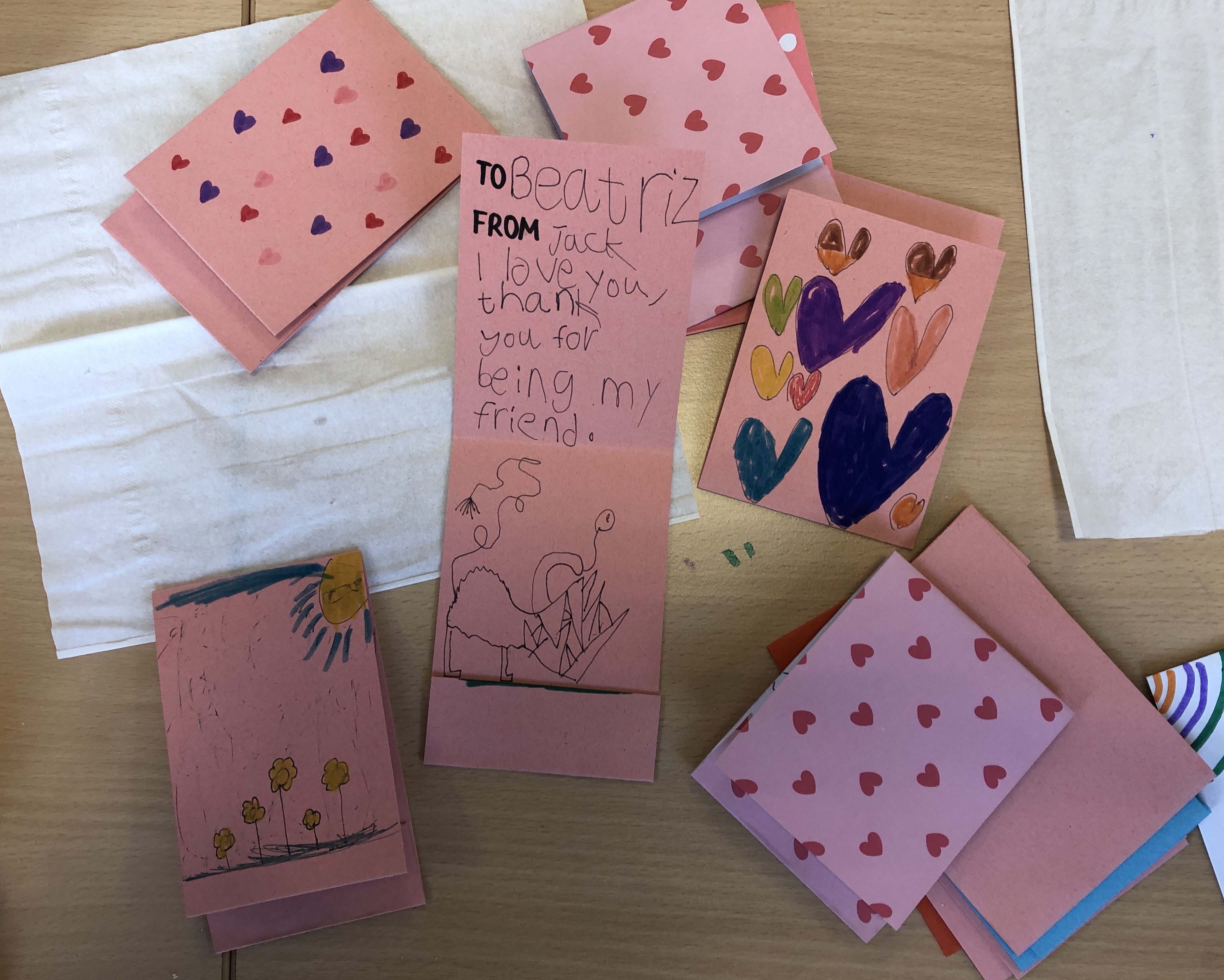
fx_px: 1087
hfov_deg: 58.8
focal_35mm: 30
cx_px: 600
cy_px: 501
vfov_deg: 48.5
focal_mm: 3.99
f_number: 1.8
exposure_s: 1/33
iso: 25
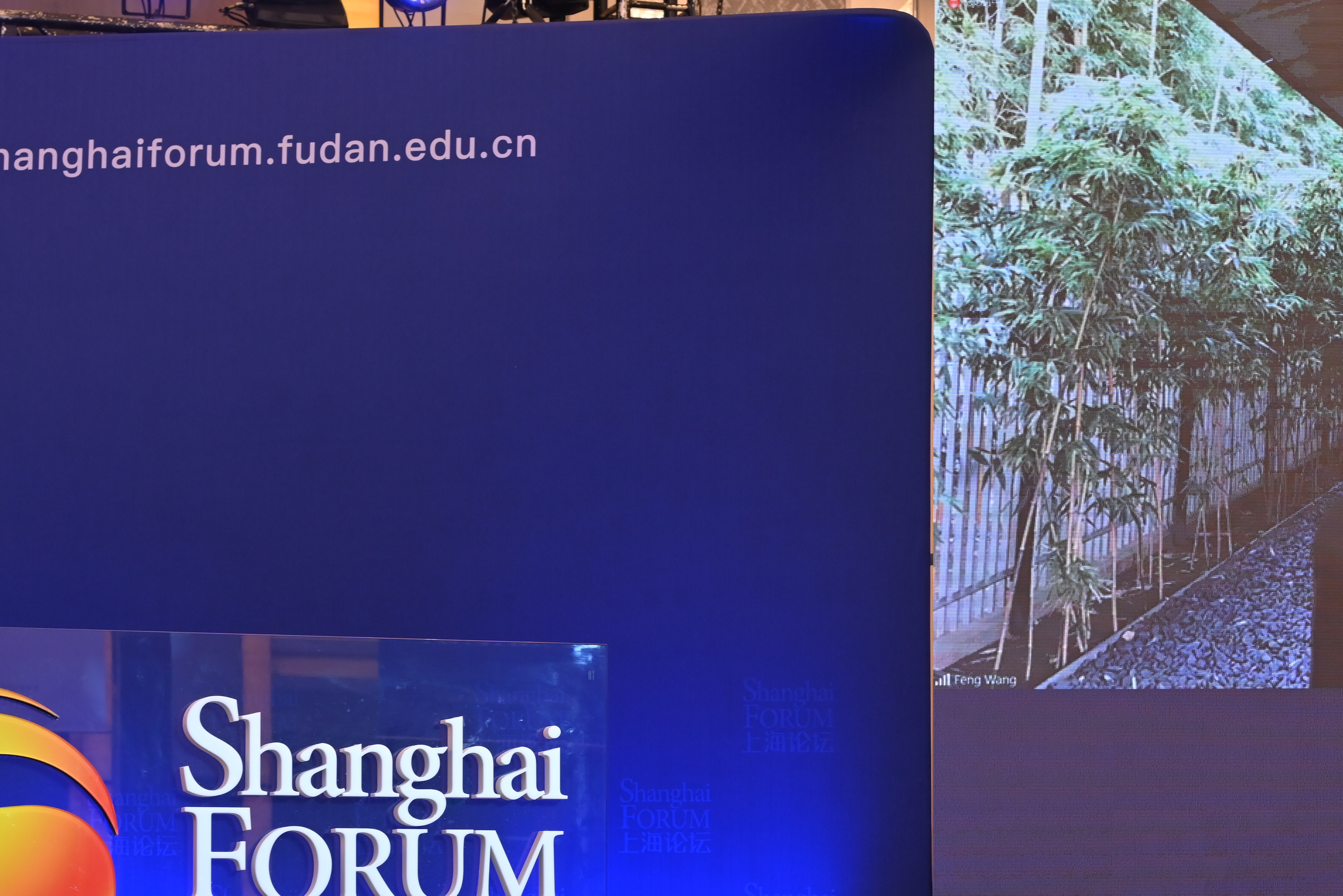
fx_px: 4365
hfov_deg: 17.4
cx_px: 960
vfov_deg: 11.7
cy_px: 665
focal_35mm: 117
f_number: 4
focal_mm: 59
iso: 500
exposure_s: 1/125
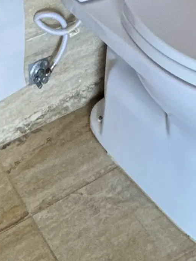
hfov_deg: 19.1
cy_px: -193
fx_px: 581
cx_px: 108
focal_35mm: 77
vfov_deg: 19.6
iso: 160
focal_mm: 2.22
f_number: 2.2
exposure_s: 1/120
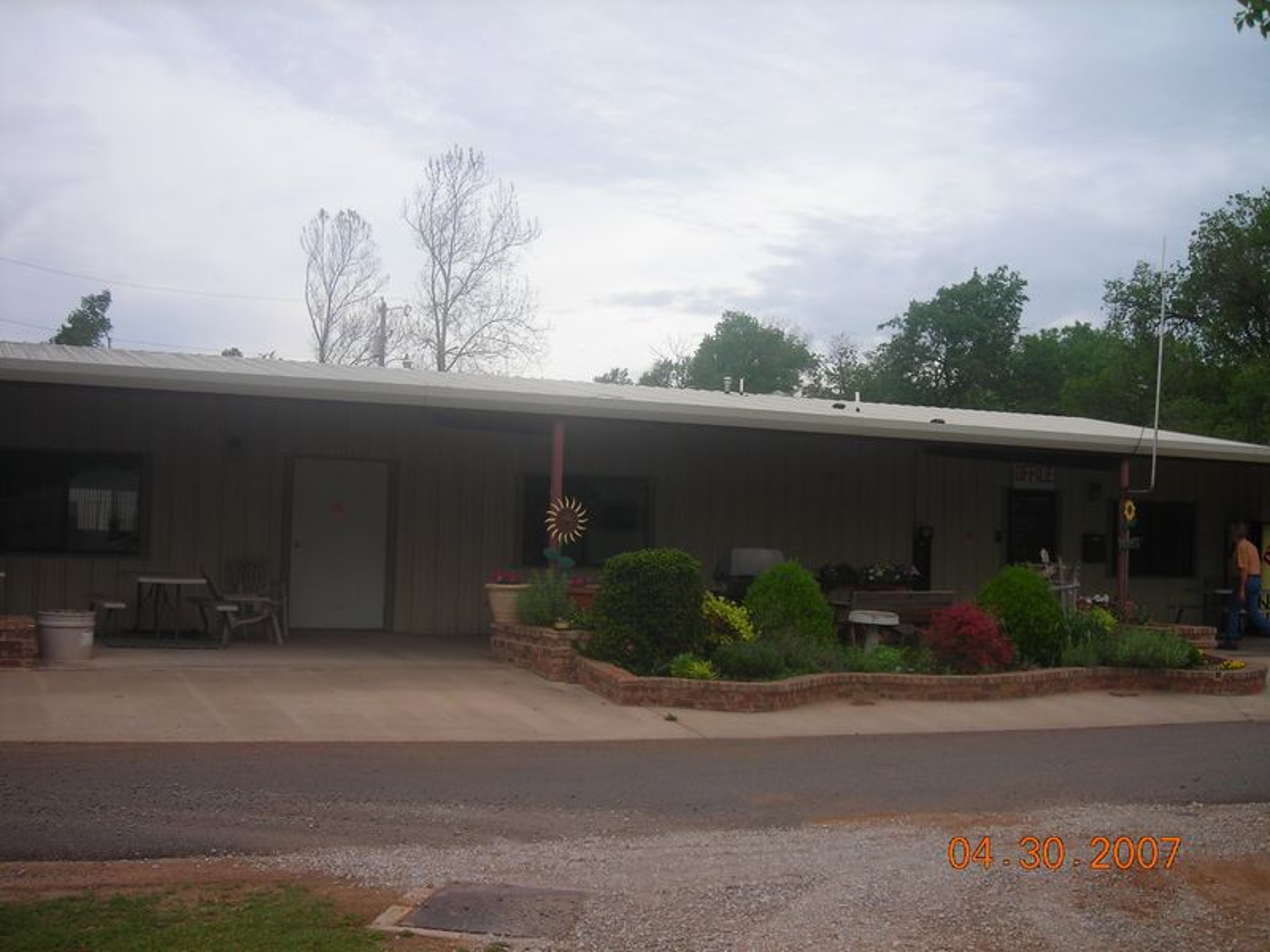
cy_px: 476
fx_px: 1504
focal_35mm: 41
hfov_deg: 45.8
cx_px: 635
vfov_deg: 35.1
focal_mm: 6.8
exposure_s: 1/232
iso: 50
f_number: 3.3
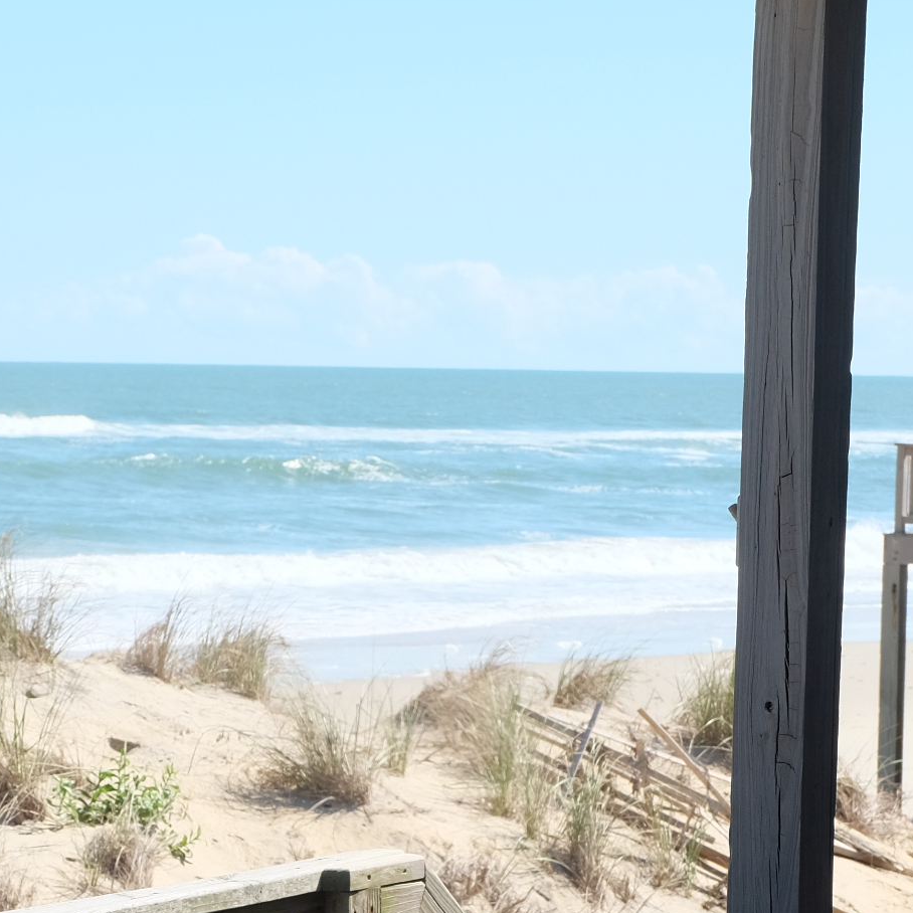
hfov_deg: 13.6
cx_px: 131
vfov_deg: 13.6
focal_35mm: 127
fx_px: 3790
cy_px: 818
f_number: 8
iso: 400
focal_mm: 35.5
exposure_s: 1/420
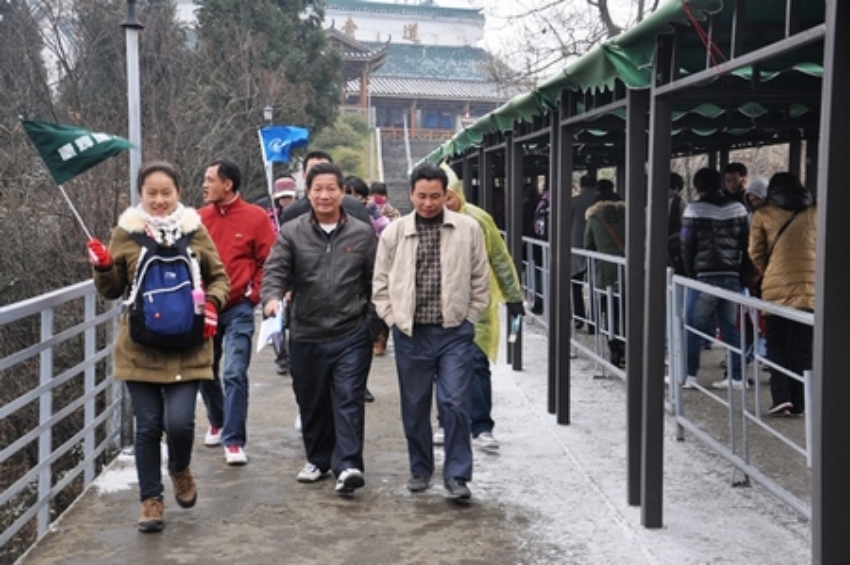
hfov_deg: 31.9
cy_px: 282
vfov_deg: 21.5
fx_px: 1486
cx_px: 425
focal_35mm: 63
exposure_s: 1/80
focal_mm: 42
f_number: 4.8
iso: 200
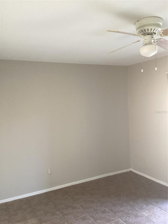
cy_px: 112
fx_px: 201
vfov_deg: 58.4
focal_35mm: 31
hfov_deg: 45.4
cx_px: 84
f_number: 2.4
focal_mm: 3.3
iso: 200
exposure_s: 1/60
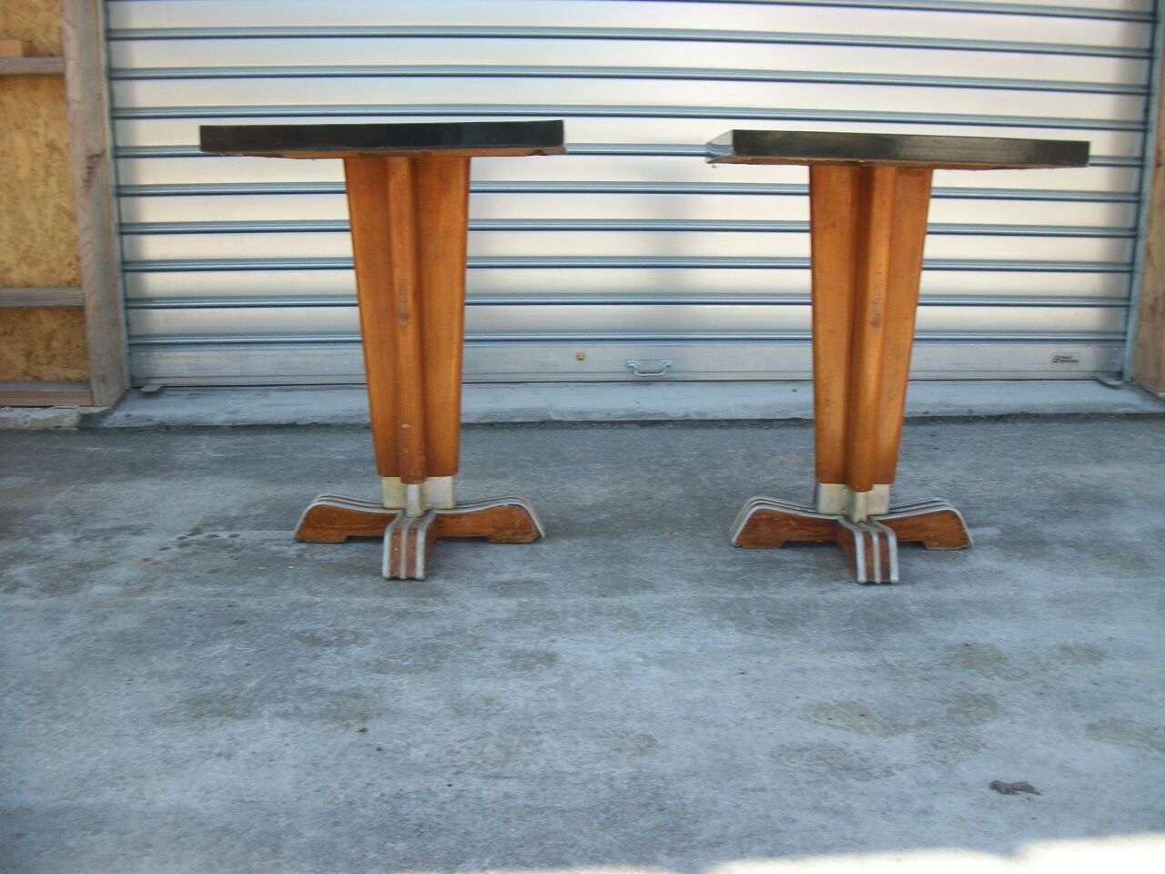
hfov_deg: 56.8
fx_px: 1077
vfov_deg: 44.2
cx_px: 582
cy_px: 437
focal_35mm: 32
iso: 80
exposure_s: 1/50
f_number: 8.8
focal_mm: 5.7
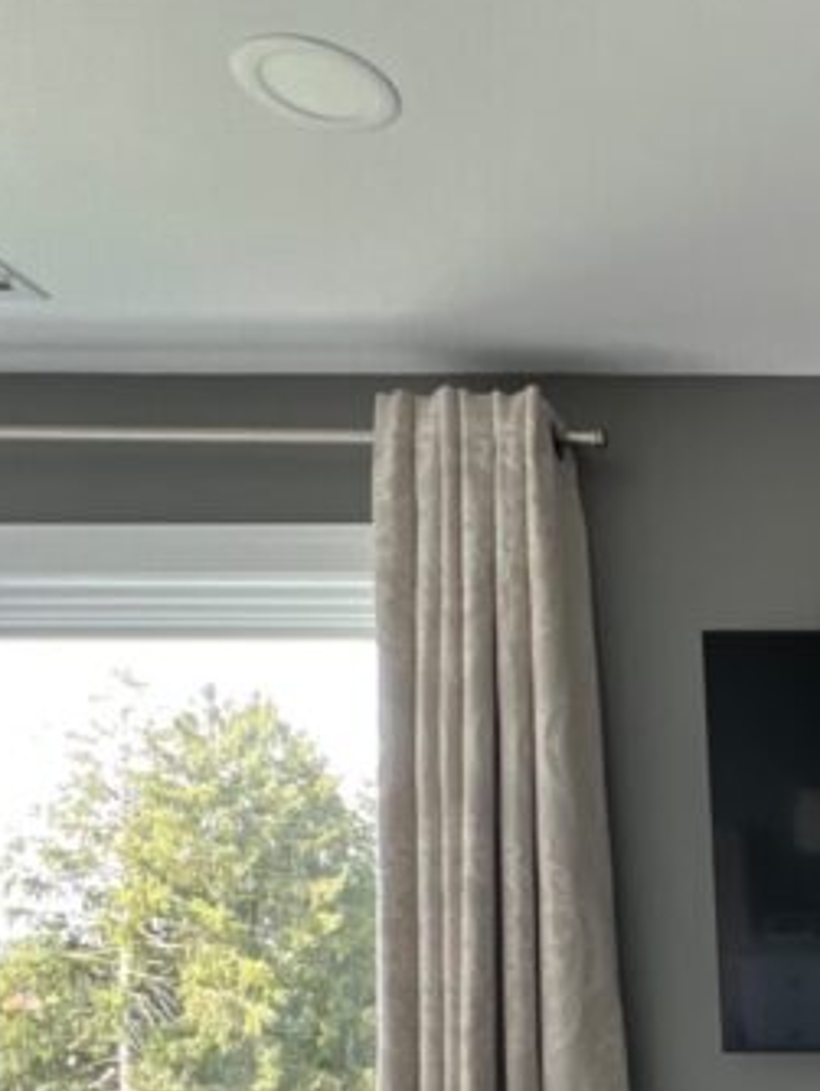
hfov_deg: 28.6
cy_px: 1088
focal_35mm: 42
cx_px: 1045
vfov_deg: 39.5
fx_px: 1325
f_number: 1.8
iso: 125
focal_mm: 1.57
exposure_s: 1/99
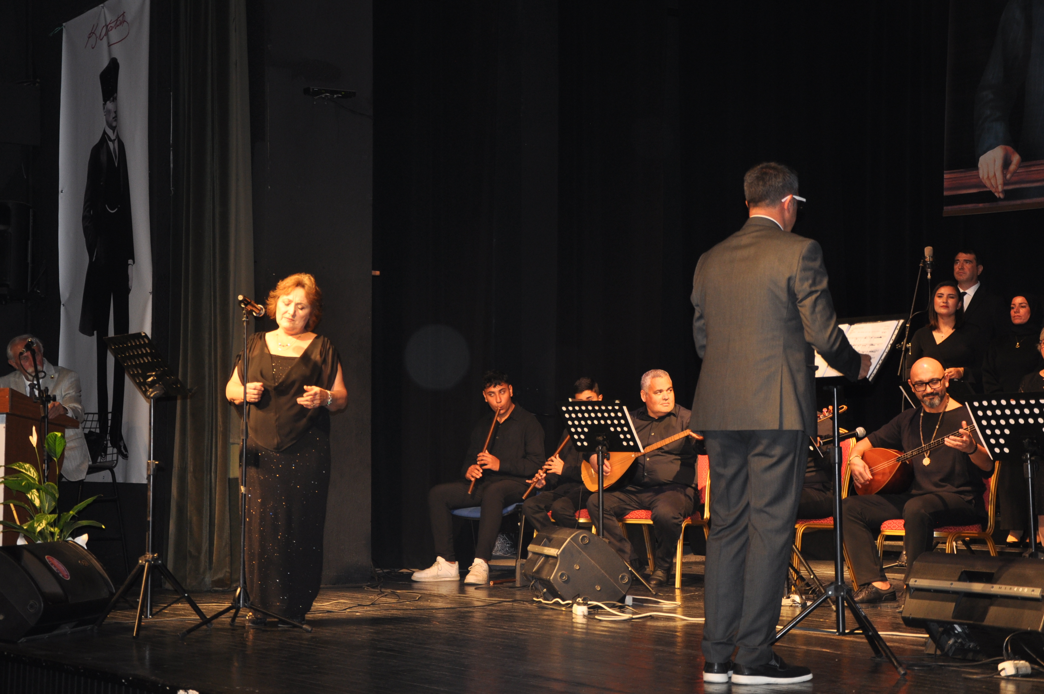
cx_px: 522
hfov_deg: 33.4
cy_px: 347
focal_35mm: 60
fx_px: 1738
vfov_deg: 22.6
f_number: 4.5
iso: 400
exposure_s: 1/60
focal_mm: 40
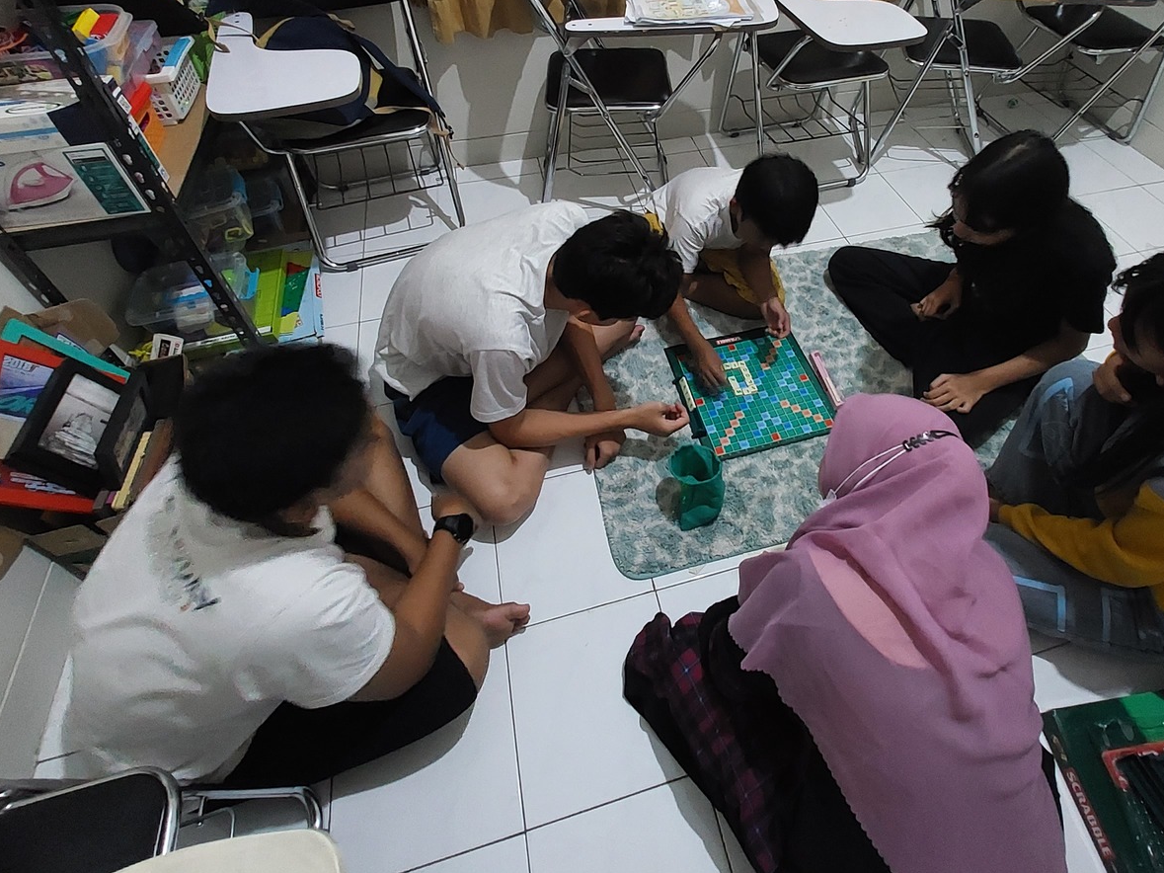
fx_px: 605
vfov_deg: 69.2
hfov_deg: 87.3
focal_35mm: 18
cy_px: 278
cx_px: 658
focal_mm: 1.42
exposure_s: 1/14
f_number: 2.2
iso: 640
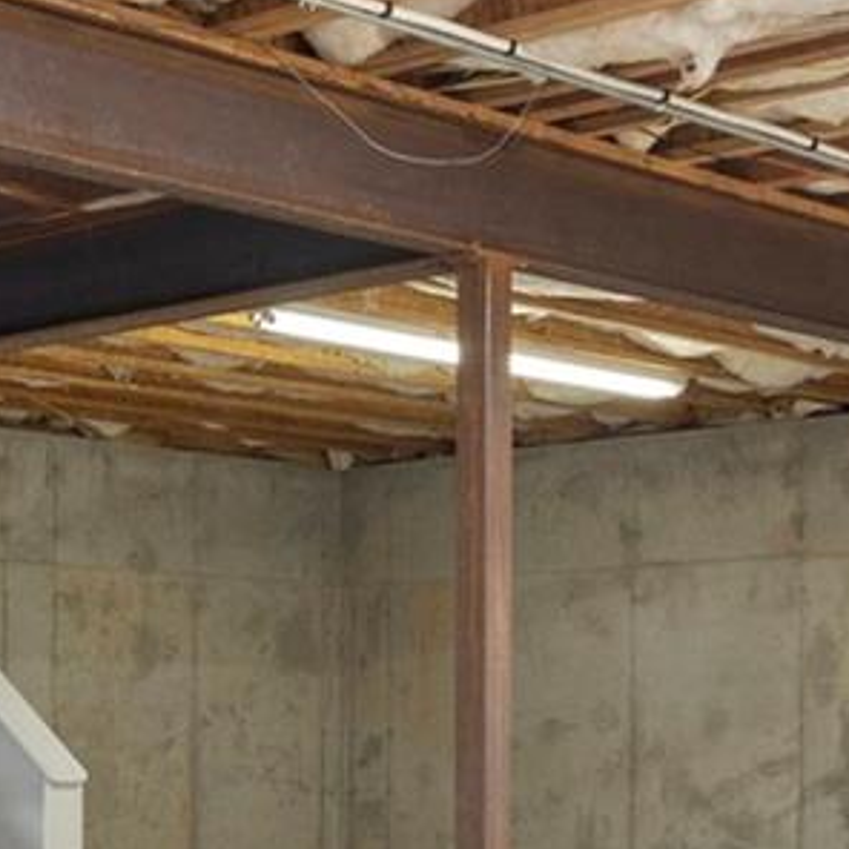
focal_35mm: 97
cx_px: 207
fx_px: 2690
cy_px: 776
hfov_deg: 17.8
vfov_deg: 17.6
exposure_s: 1/6
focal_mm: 16.5
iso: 800
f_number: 8
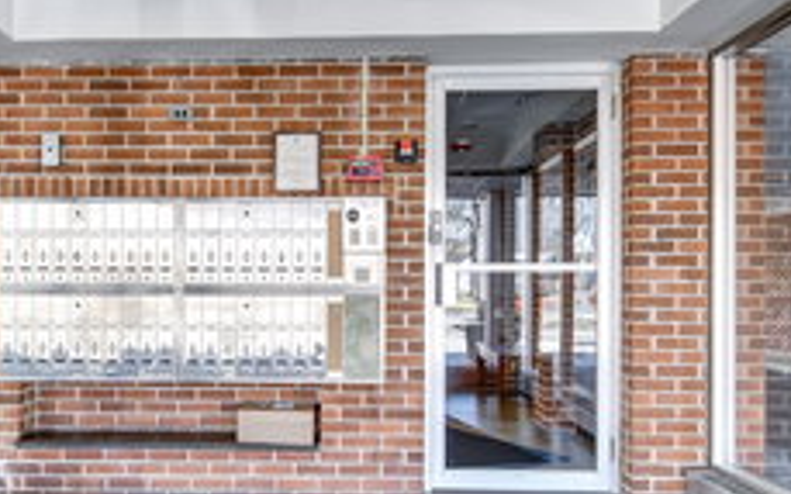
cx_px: 321
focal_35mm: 32
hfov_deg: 59.2
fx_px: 690
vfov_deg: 39.4
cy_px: 235
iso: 200
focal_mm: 10
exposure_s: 1/125
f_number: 3.5
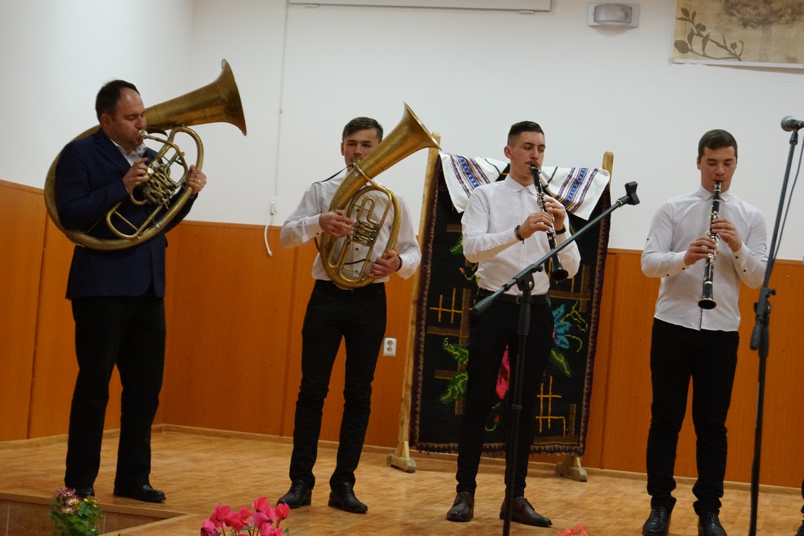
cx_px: 402
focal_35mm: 75
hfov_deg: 27.0
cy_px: 268
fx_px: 1675
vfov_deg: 18.2
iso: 3200
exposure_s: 1/100
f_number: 5.6
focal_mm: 50
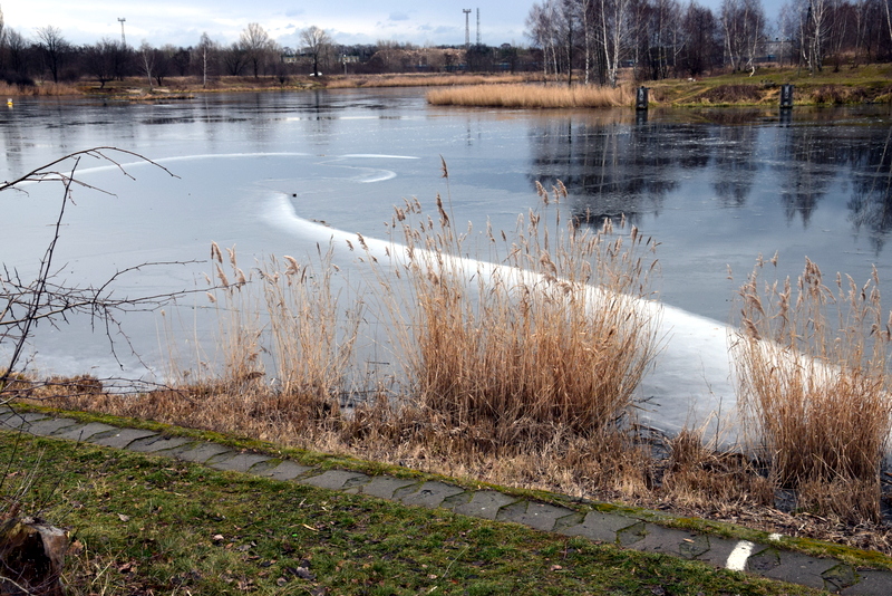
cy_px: 298
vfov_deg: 29.9
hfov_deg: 43.6
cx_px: 446
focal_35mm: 45
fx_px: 1115
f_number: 9
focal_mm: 30
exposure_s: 1/100
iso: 400
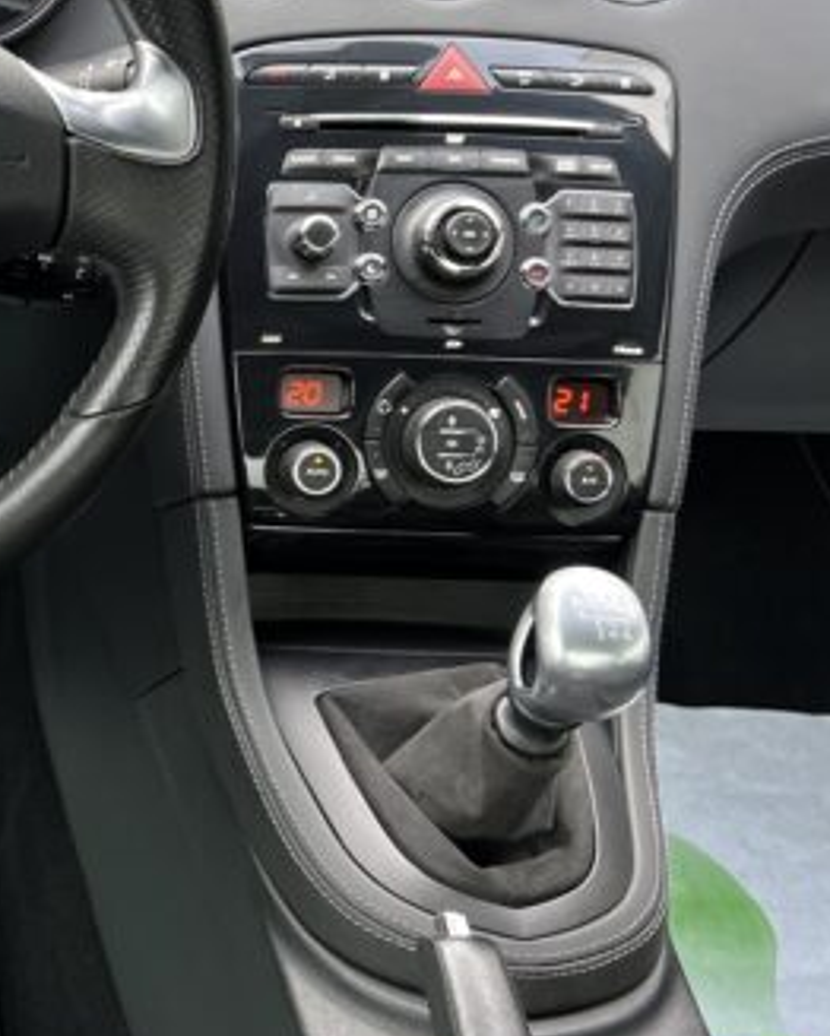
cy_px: 507
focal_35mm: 62
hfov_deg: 22.1
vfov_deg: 30.5
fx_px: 1902
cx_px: -253
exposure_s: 1/121
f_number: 1.5
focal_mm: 5.7
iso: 100
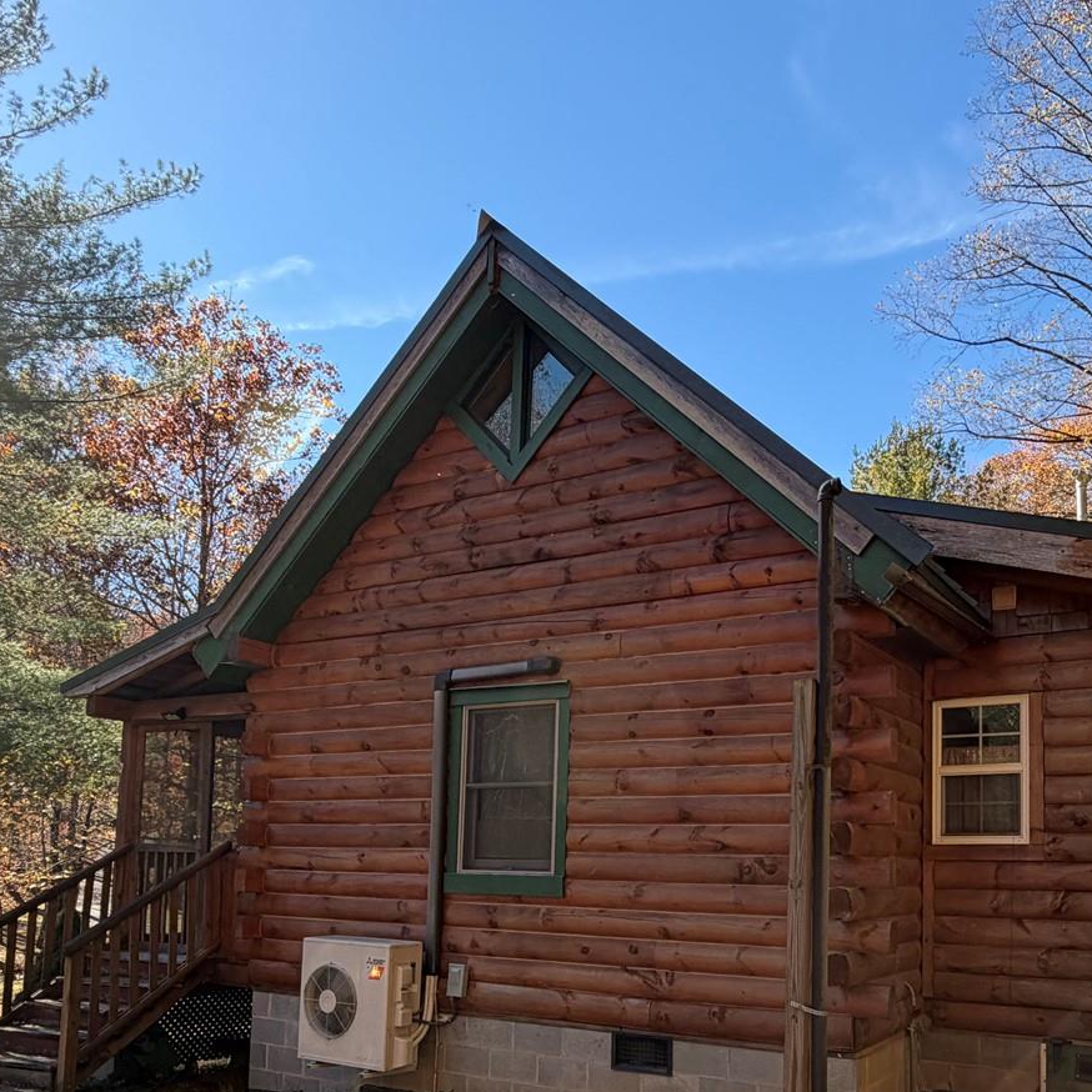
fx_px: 1035
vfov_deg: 53.5
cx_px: 686
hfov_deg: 55.0
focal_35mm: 29
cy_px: 800
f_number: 2.2
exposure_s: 1/502
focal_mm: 2.22
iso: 50
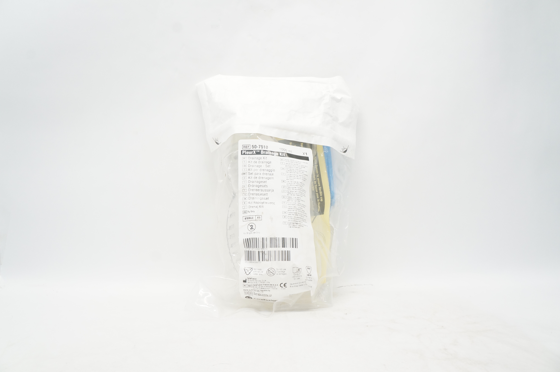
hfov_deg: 67.4
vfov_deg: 47.8
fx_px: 420
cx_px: 280
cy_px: 186
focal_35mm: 27
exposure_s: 1/40
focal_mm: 18
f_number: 8
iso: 800
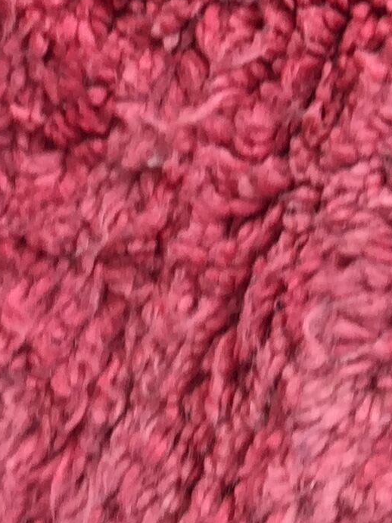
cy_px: -335
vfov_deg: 13.3
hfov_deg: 10.3
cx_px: 680
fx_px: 2069
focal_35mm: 137
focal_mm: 4.15
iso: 32
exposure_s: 1/50
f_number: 2.2
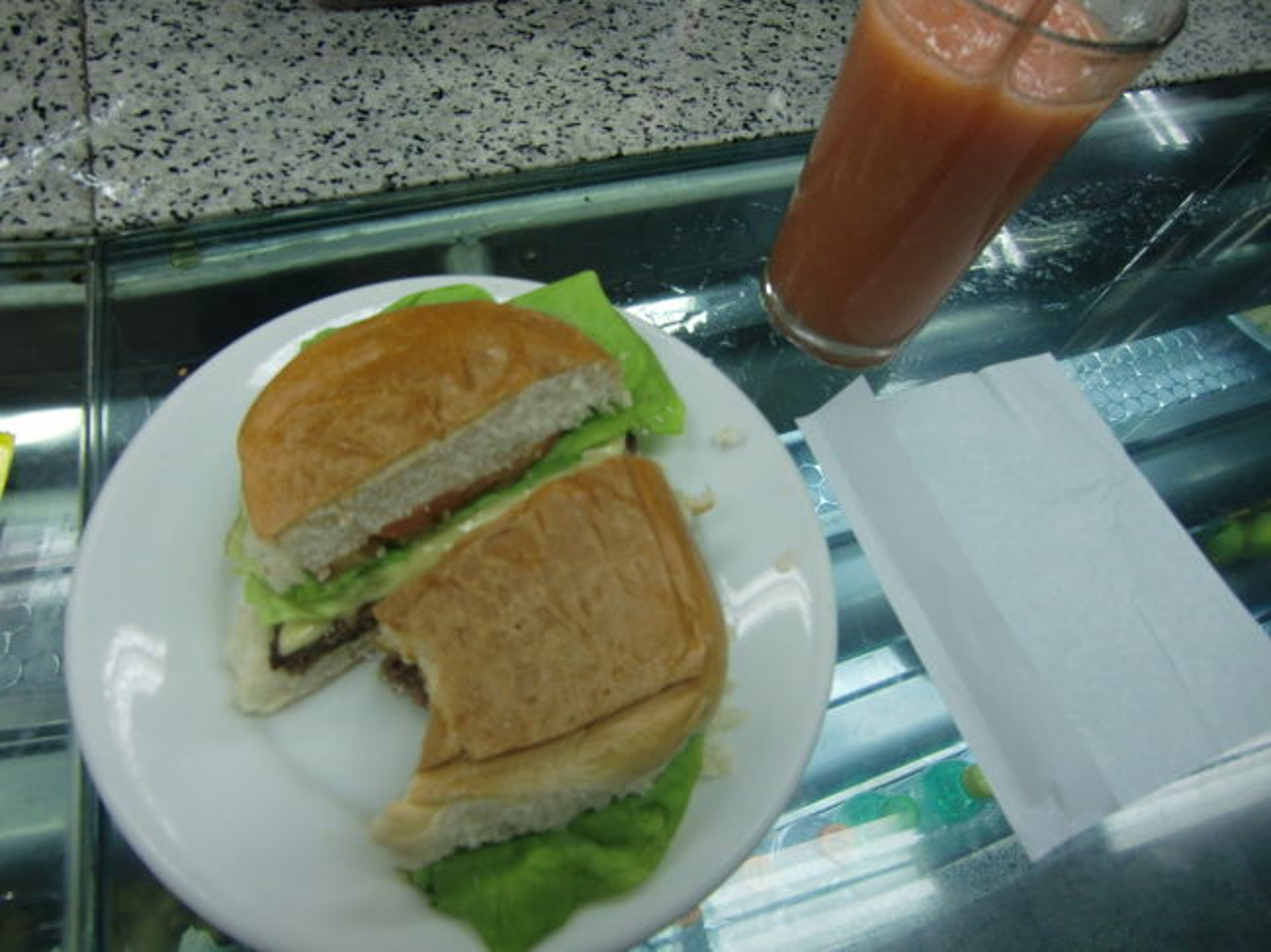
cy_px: 476
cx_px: 636
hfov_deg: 71.6
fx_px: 881
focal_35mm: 24
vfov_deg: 56.8
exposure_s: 1/60
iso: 160
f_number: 3.2
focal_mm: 4.3
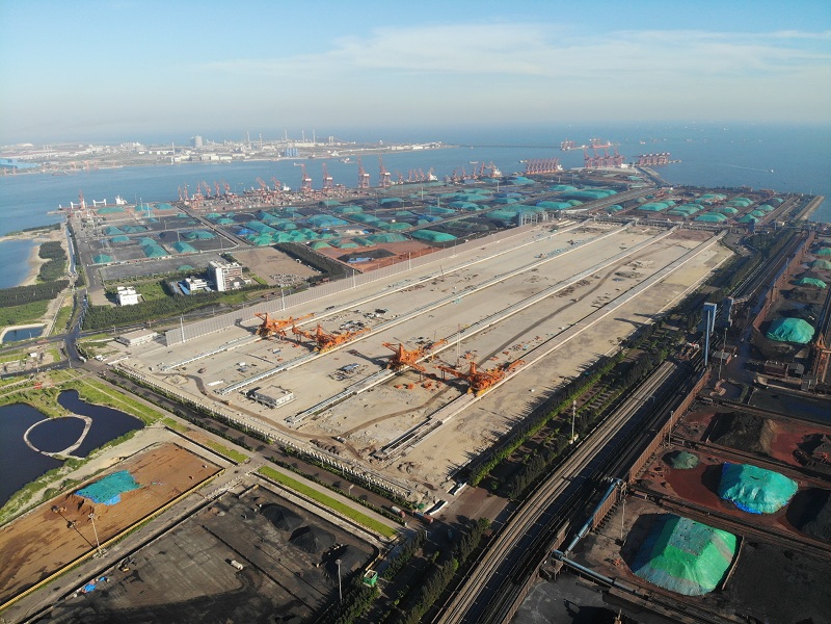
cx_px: 416
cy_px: 312
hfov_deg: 71.6
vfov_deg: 56.8
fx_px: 576
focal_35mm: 24
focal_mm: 4.5
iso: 103
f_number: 2.8
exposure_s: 1/834
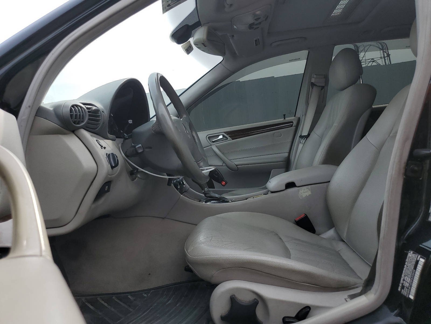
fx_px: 324
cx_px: 216
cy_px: 162
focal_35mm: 26
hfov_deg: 67.3
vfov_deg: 53.1
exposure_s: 1/1429
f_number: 1.5
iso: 50
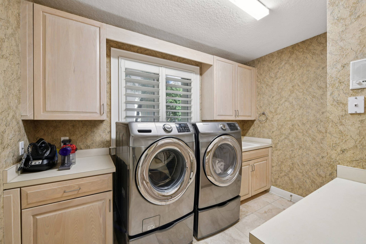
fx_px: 142
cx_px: 183
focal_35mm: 14
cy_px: 122
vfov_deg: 81.2
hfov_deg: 104.3
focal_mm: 14
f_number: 8
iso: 400
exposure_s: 1/6
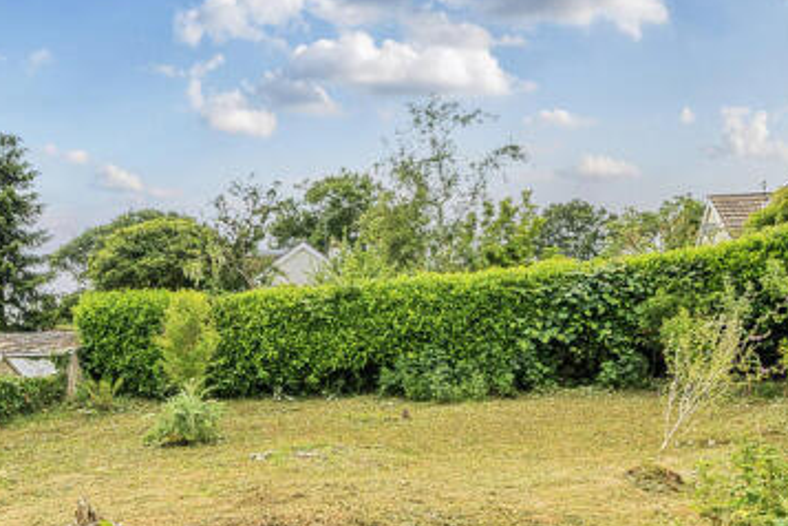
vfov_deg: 39.7
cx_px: 235
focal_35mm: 33
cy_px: 330
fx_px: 722
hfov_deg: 55.5
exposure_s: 1/500
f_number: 8
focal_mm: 12
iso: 400
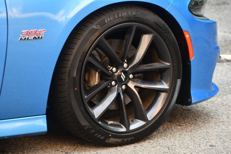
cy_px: 77
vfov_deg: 10.6
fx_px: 827
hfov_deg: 15.9
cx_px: 116
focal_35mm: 129
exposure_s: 1/250
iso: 400
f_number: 5.6
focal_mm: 86
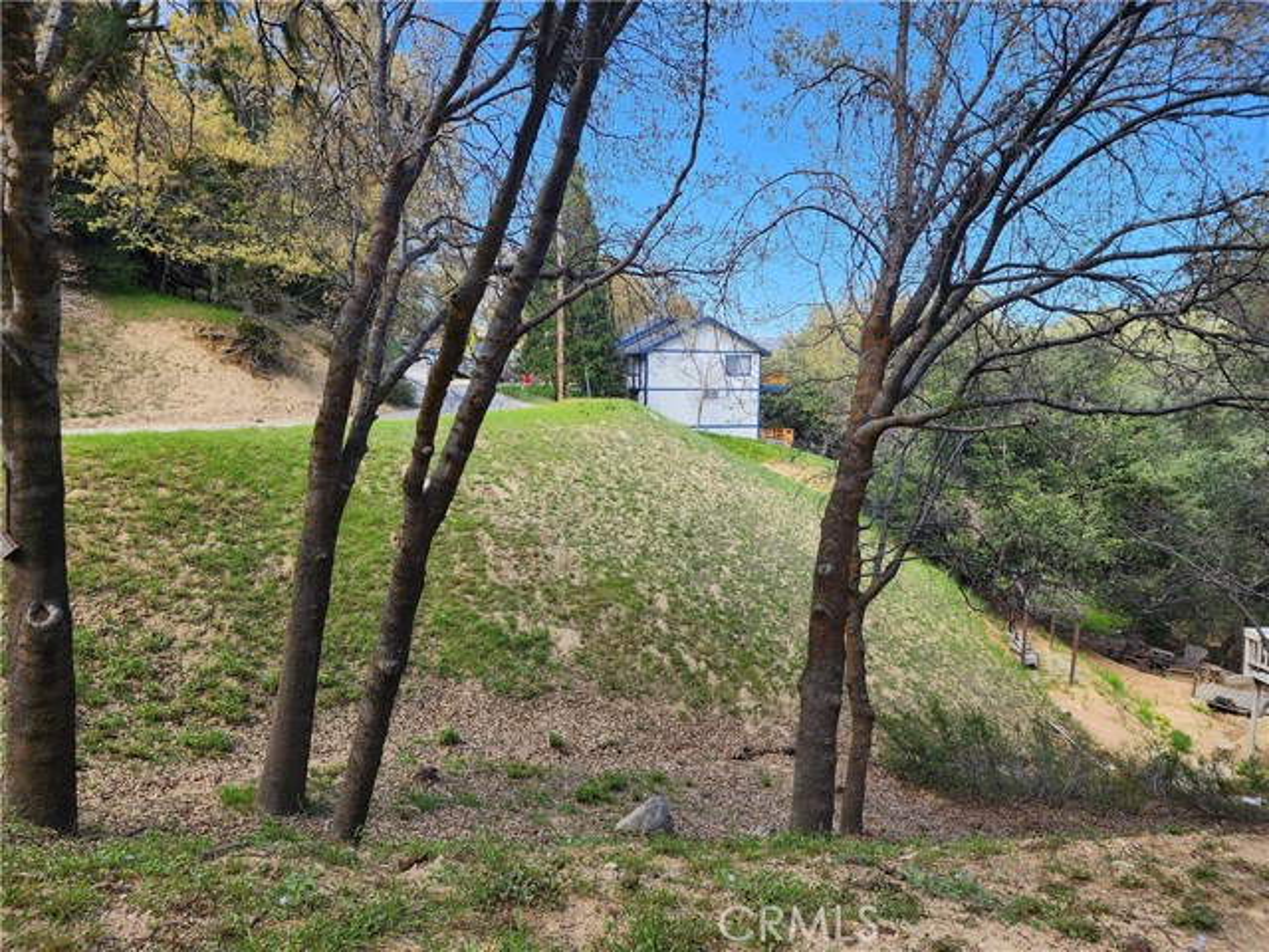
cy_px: 476
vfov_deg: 58.9
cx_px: 634
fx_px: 843
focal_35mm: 23
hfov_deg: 73.9
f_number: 1.8
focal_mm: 6.4
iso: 12
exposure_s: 1/283
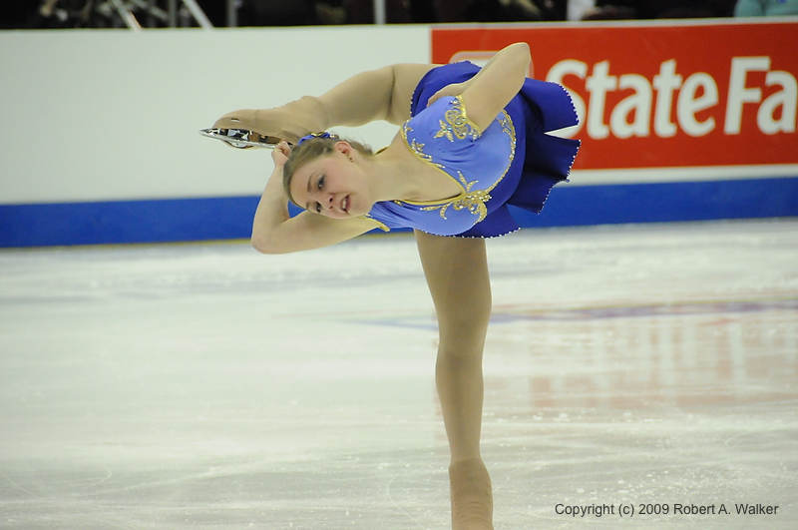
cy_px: 265
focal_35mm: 300
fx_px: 6641
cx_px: 399
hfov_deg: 6.9
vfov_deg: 4.6
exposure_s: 1/800
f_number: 5.6
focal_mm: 200
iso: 3200
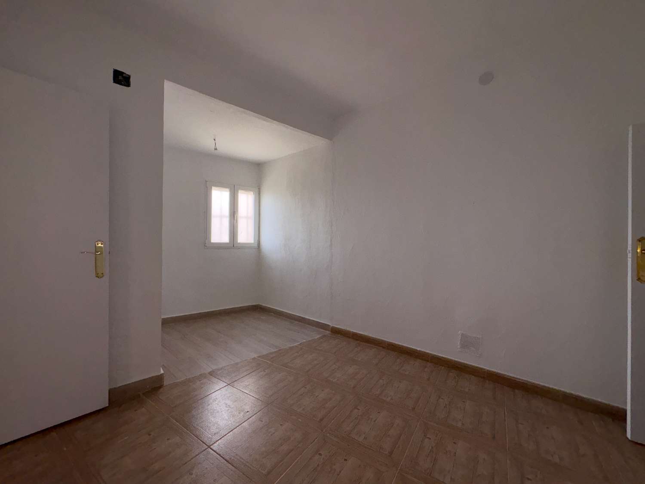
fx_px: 261
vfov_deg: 85.7
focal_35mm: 14
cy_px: 242
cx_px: 322
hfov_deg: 102.1
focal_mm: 2.22
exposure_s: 1/122
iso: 32
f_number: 2.2
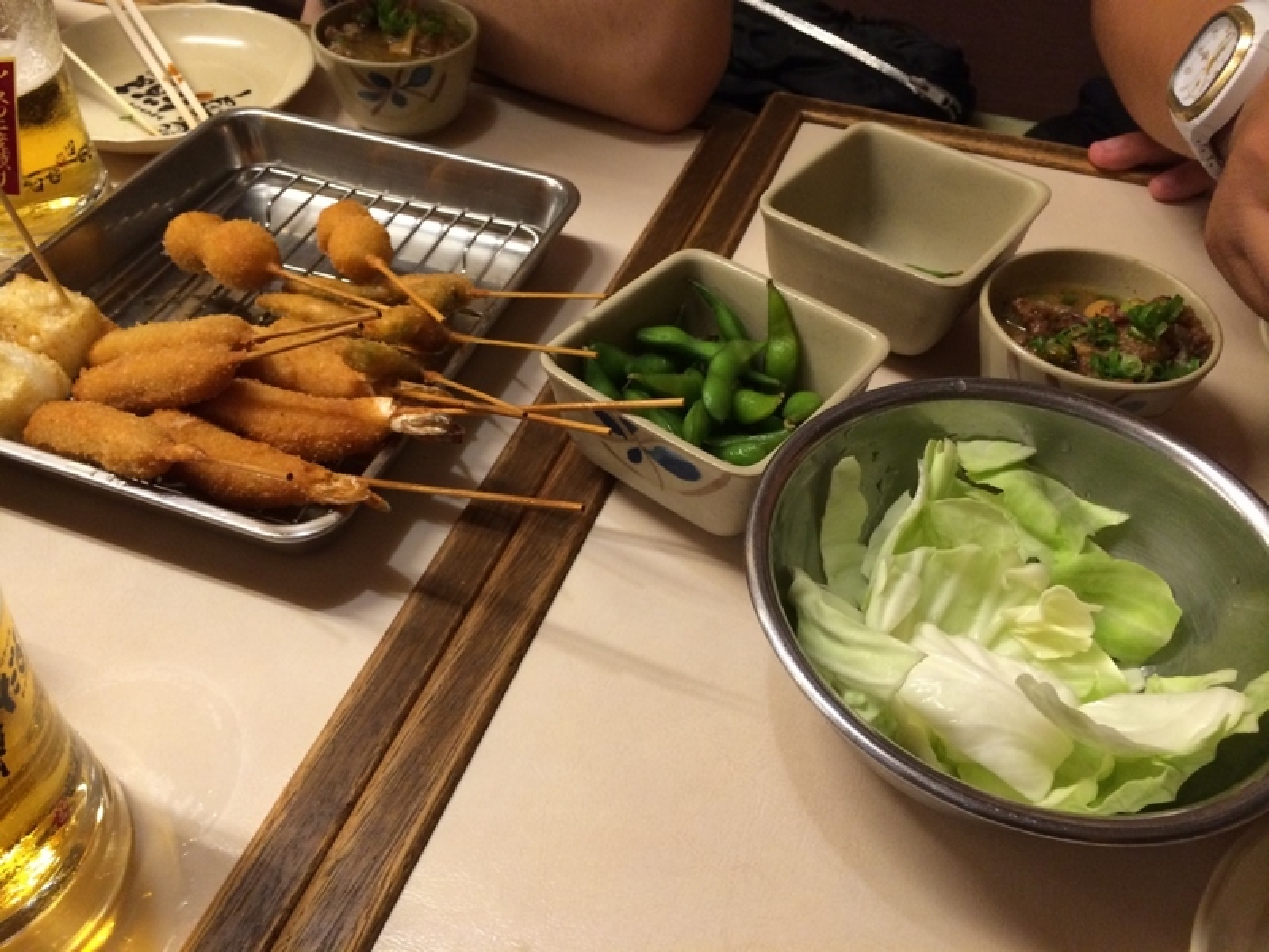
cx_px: 634
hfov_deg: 60.0
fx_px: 1100
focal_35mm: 30
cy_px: 476
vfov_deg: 46.8
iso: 200
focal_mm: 4.12
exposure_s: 1/30
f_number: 2.2
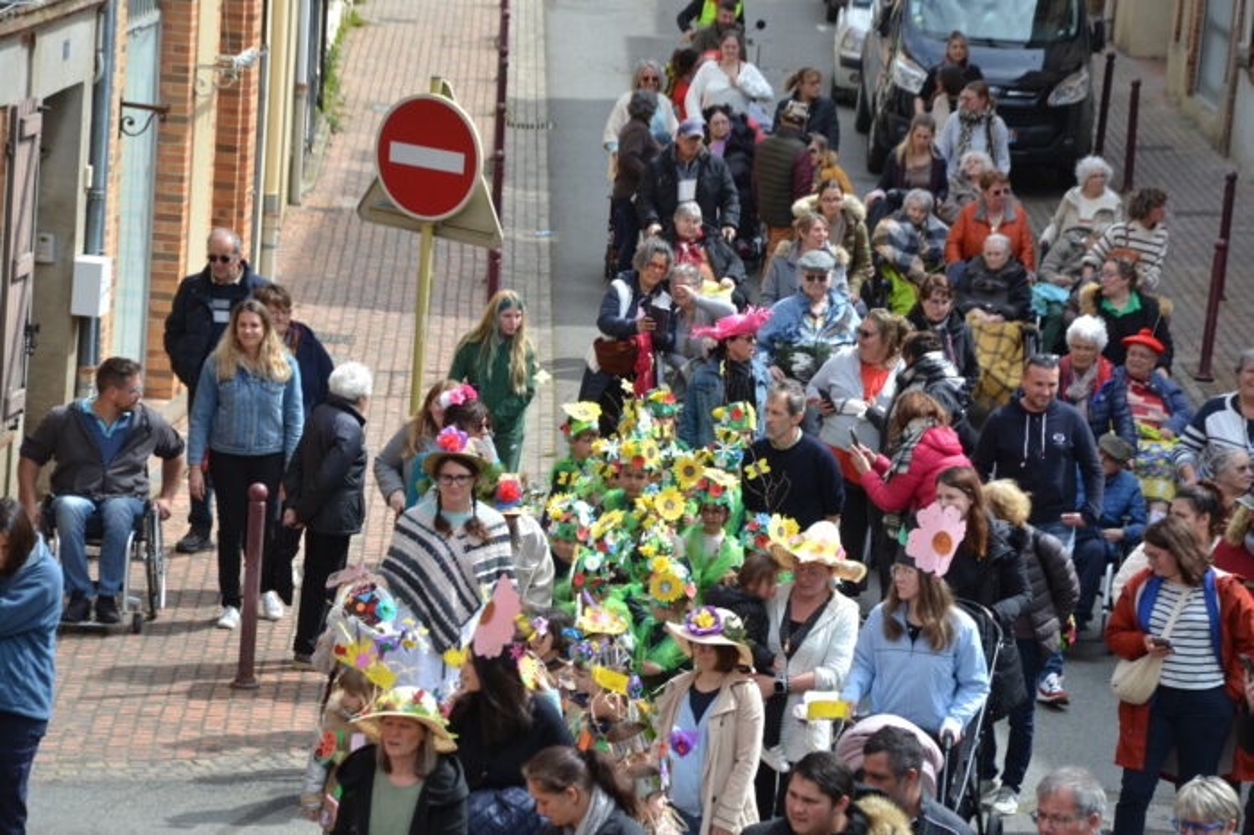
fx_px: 5483
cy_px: 418
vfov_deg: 8.7
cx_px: 627
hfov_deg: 13.0
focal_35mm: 158
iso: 100
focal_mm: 105
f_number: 6.3
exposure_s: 1/160
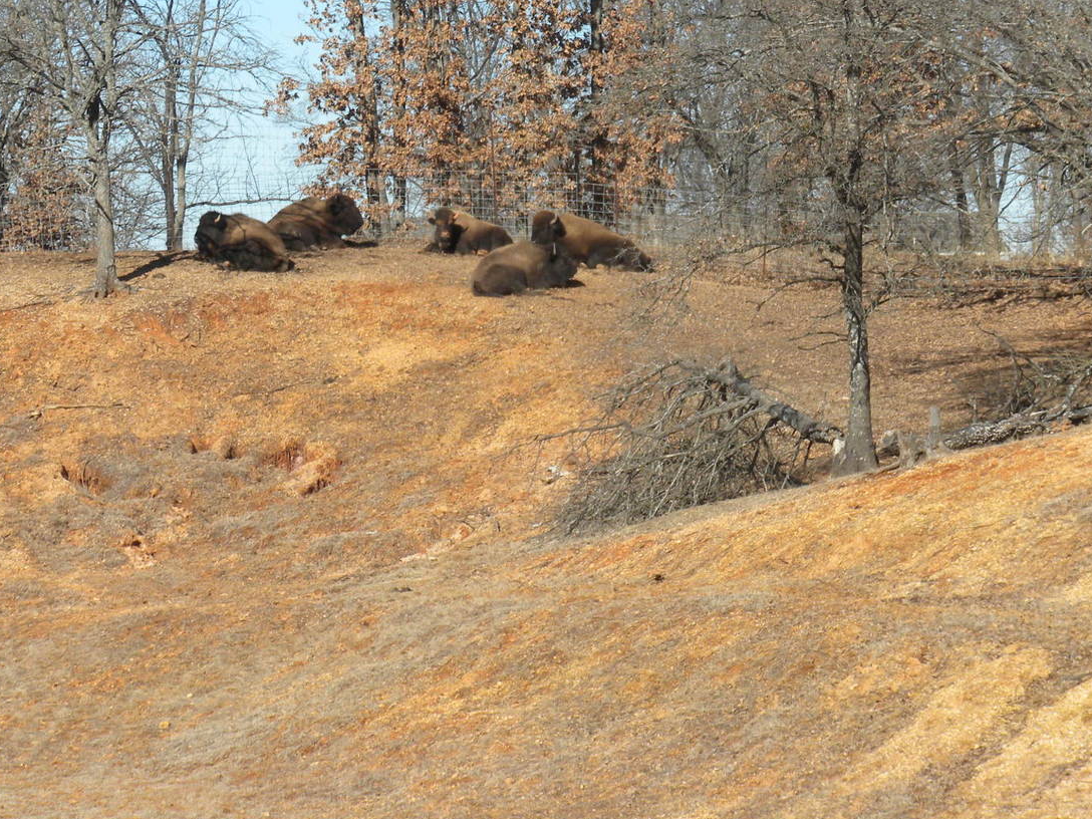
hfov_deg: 11.3
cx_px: 535
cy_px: 336
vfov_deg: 8.5
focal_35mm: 175
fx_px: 5521
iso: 73
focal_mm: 21
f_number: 5.1
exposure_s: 1/505
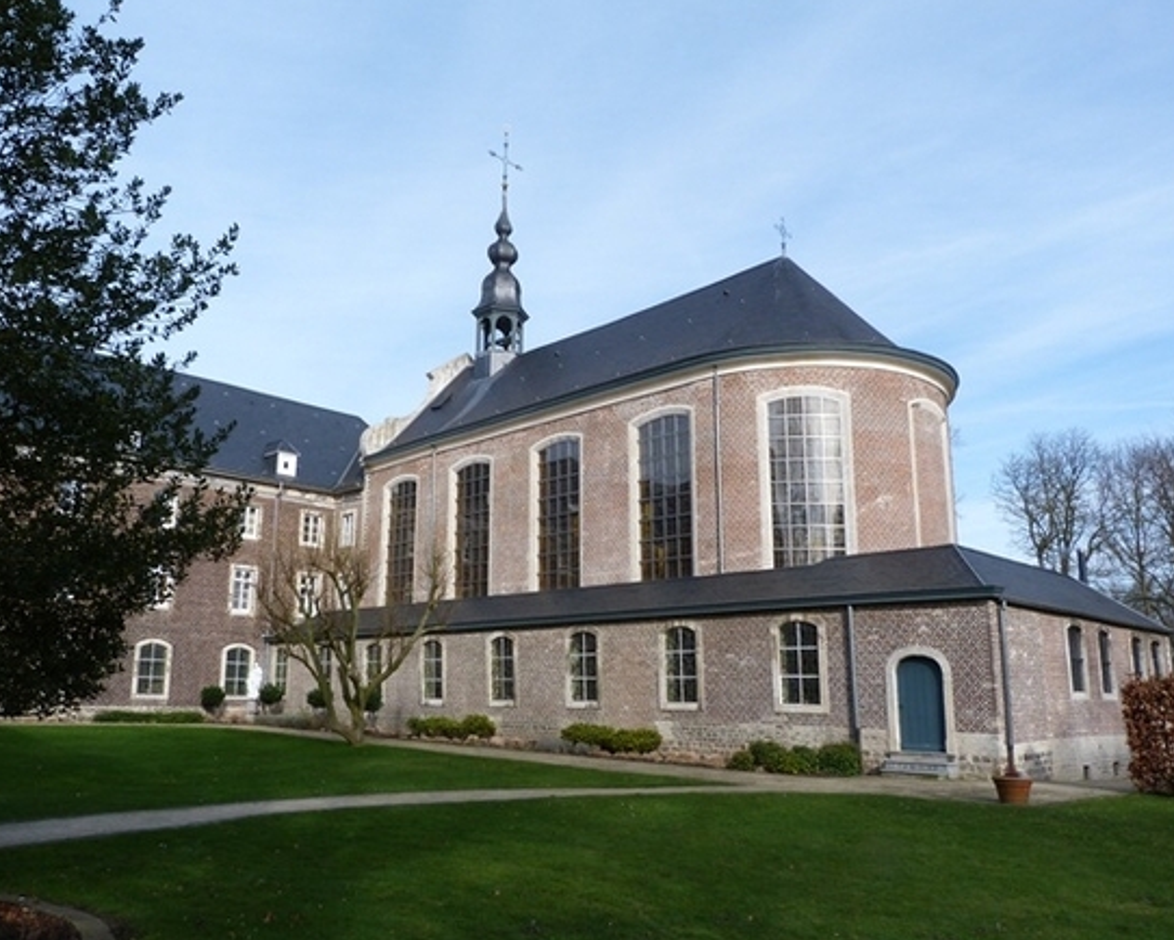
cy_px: 474
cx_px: 552
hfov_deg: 64.0
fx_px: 938
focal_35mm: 27
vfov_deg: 53.2
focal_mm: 4.5
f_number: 5
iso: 80
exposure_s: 1/200
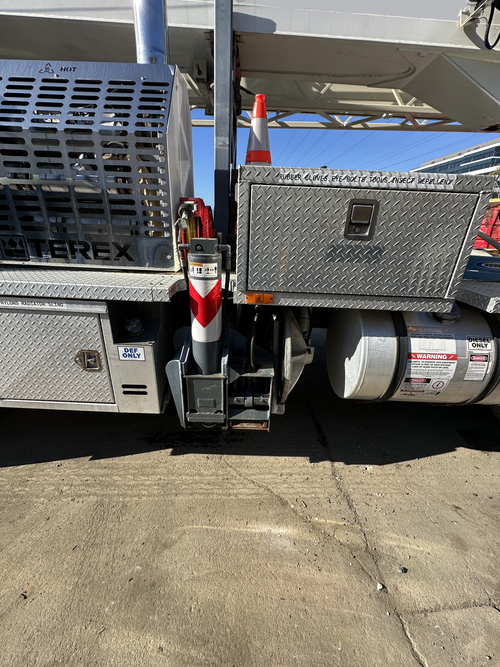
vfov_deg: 102.1
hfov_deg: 85.7
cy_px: 334
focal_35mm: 14
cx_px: 250
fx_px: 270
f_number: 2.2
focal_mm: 2.22
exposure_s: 1/855
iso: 40
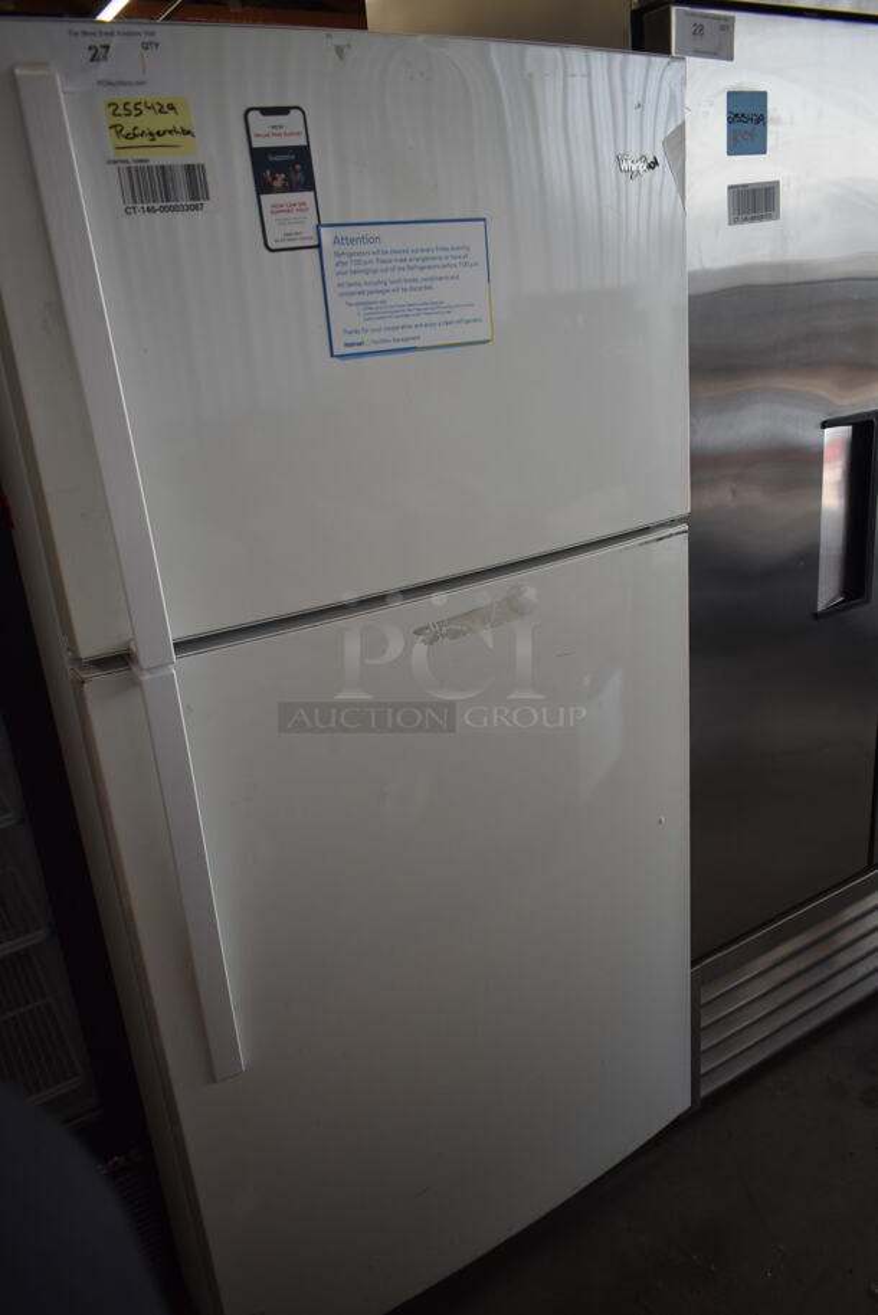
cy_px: 658
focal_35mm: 27
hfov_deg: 48.0
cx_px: 439
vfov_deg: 67.3
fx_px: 986
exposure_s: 1/125
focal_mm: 18
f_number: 3.5
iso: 500
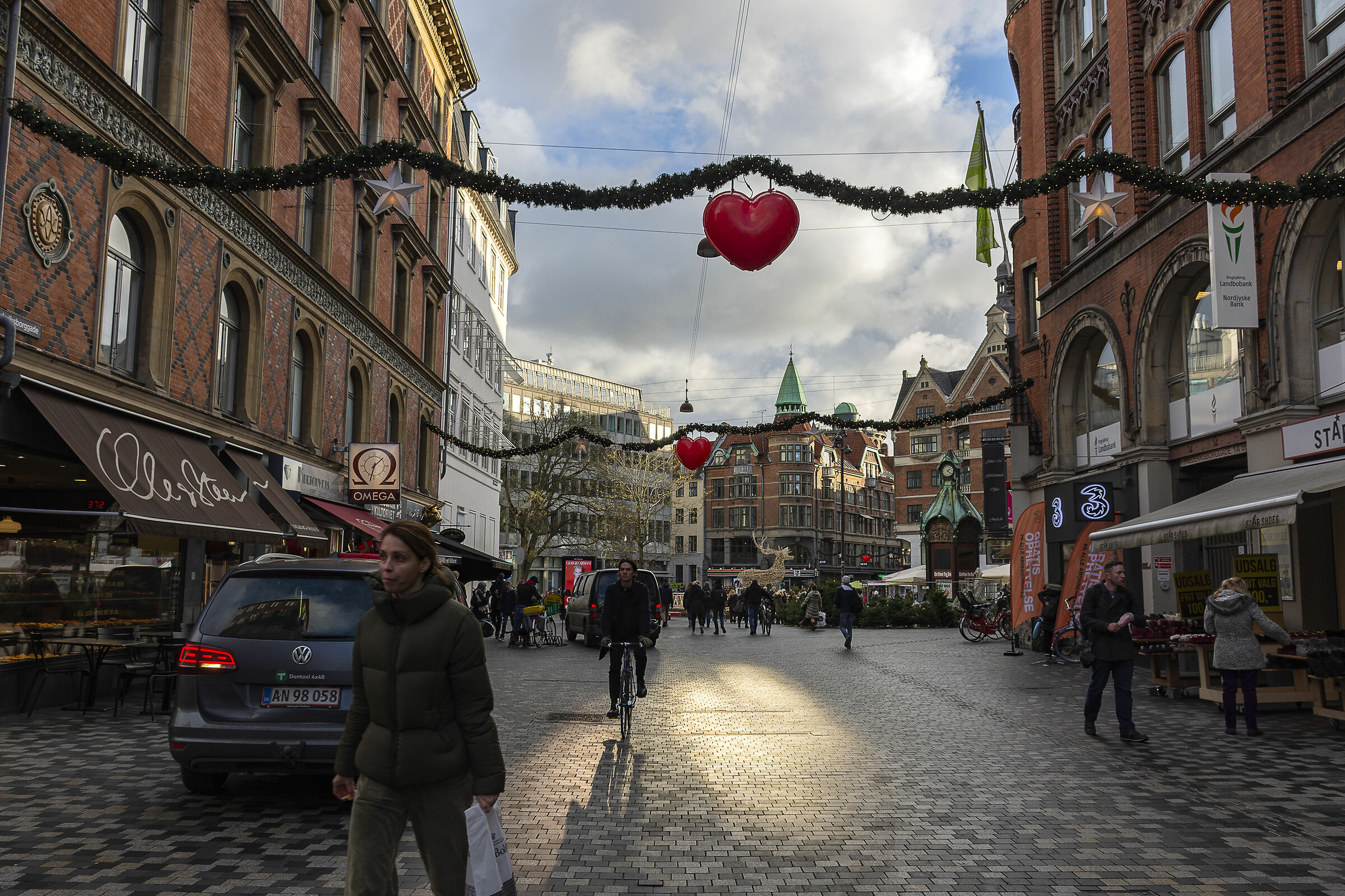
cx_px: 672
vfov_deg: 47.9
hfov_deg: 67.4
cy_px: 448
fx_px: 1009
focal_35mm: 27
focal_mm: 18
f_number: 6.3
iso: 100
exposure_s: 1/160
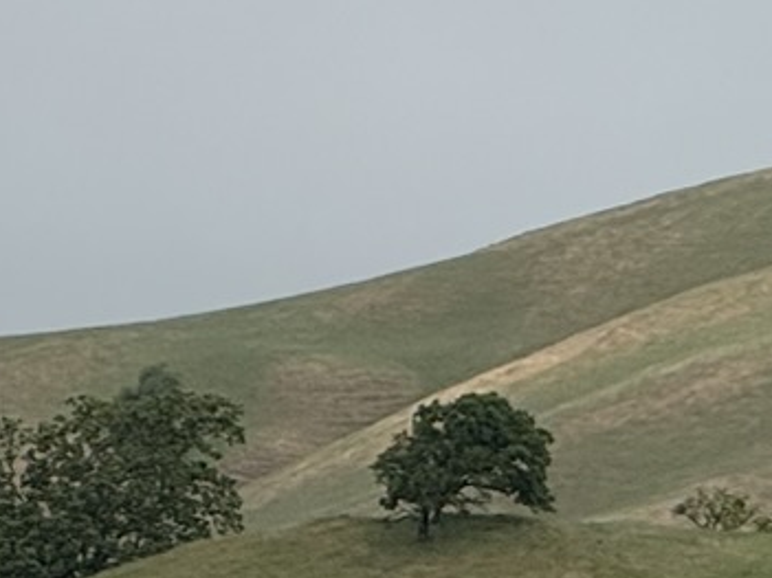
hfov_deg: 2.8
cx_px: 1669
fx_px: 15606
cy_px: -42
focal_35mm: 700
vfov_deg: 2.1
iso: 50
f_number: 2.8
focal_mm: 15.66
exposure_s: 1/2212
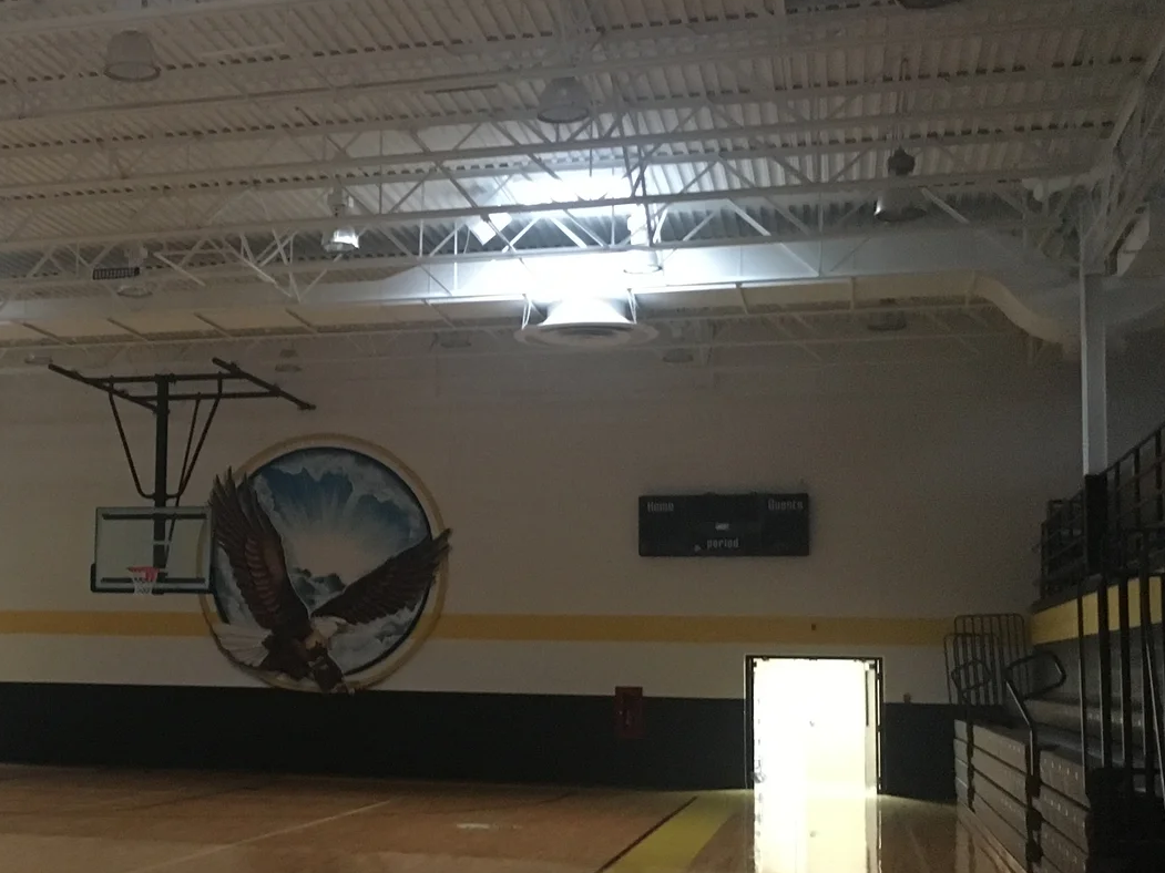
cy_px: 528
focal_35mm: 53
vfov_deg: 27.5
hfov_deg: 35.0
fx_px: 1784
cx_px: 235
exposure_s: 1/15
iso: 320
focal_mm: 4.15
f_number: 2.2
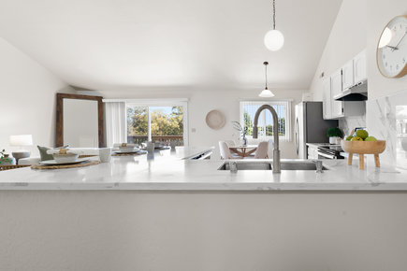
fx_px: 181
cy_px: 136
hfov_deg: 96.7
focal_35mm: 16
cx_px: 204
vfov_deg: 73.7
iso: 400
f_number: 9
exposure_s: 1/10
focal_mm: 16
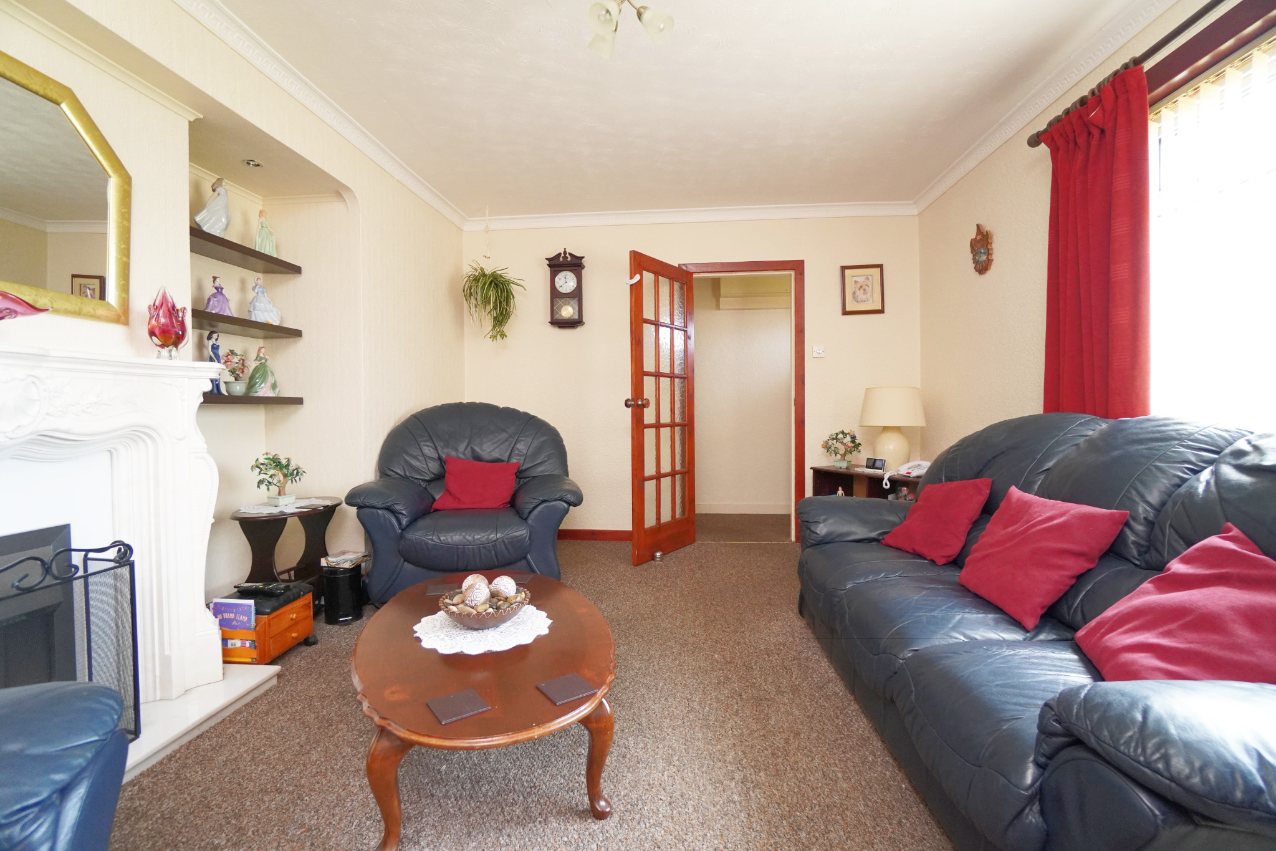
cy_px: 426
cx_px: 638
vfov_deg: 77.3
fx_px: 532
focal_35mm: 15
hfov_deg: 100.4
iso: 1600
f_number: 4
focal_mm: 10
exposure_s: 1/160
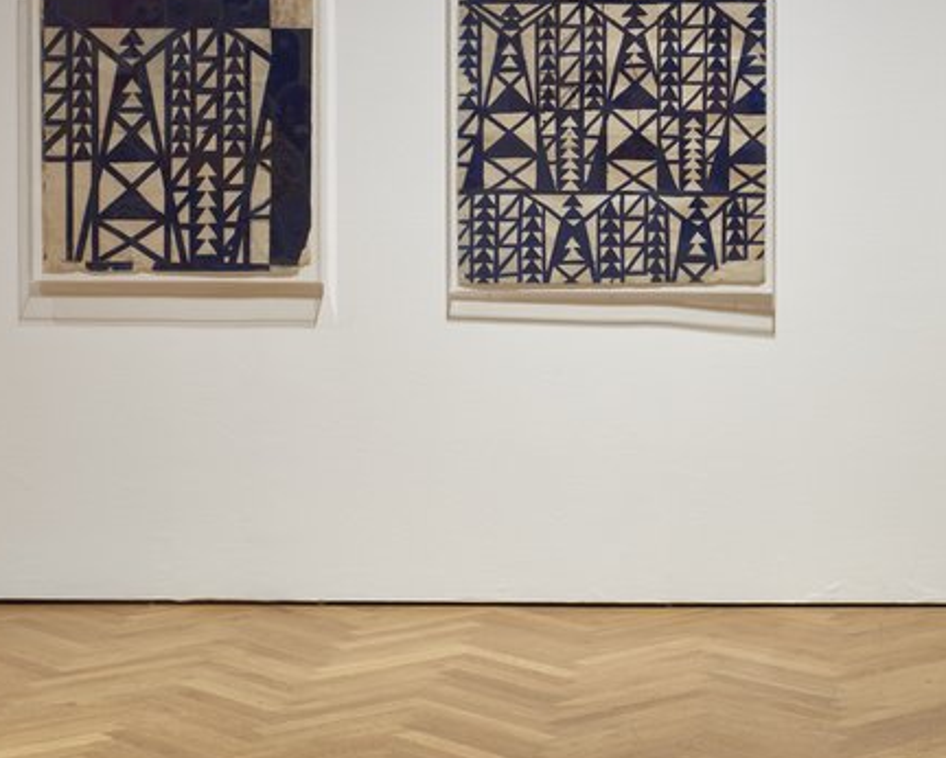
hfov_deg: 23.5
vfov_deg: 19.1
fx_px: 2241
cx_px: 742
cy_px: 210
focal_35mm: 80
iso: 200
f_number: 16
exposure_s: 1/1.3
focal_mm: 48
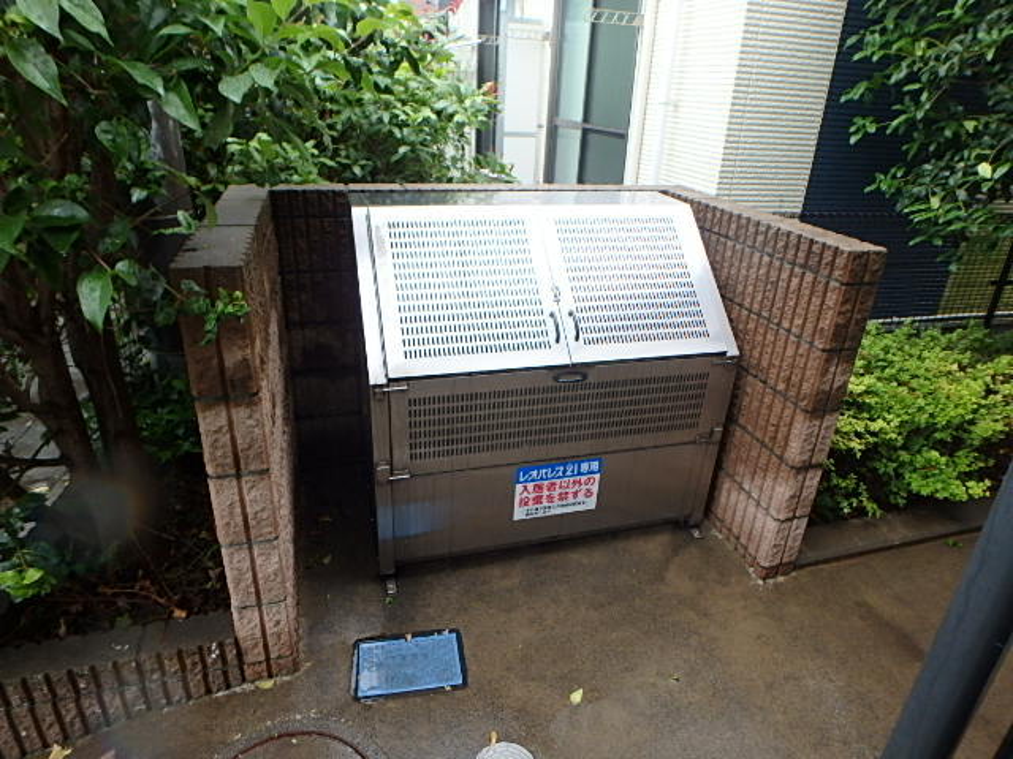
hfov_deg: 79.0
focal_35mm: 21
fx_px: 615
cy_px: 380
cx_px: 506
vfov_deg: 63.4
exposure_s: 1/40
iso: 200
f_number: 3.5
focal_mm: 3.7
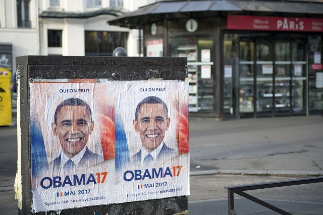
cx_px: 162
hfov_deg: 33.4
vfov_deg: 22.6
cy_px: 108
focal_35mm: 60
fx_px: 538
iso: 1250
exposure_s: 1/4000
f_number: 2.8
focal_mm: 60
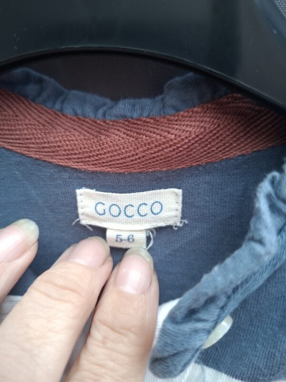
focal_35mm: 23
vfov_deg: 73.9
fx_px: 253
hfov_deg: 58.9
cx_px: 143
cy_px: 191
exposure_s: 1/50
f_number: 1.8
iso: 250
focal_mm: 5.54
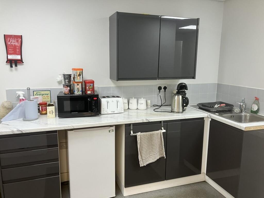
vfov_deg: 49.7
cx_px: 132
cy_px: 99
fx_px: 214
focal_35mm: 28
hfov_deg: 63.4
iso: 64
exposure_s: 1/50
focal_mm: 3.99
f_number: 1.8
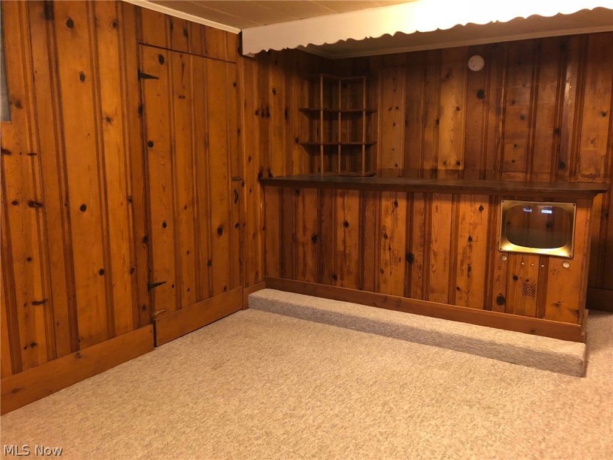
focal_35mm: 28
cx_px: 306
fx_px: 496
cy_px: 230
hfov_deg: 63.4
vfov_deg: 49.7
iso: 80
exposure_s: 1/4
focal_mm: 3.99
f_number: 1.8
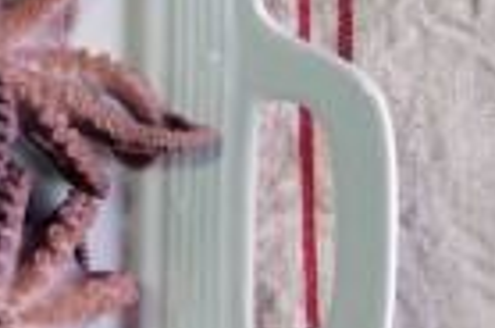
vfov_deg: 7.0
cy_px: 146
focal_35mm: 194
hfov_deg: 10.4
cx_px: -118
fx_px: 2667
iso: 800
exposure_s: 1/100
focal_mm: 45
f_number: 5.6
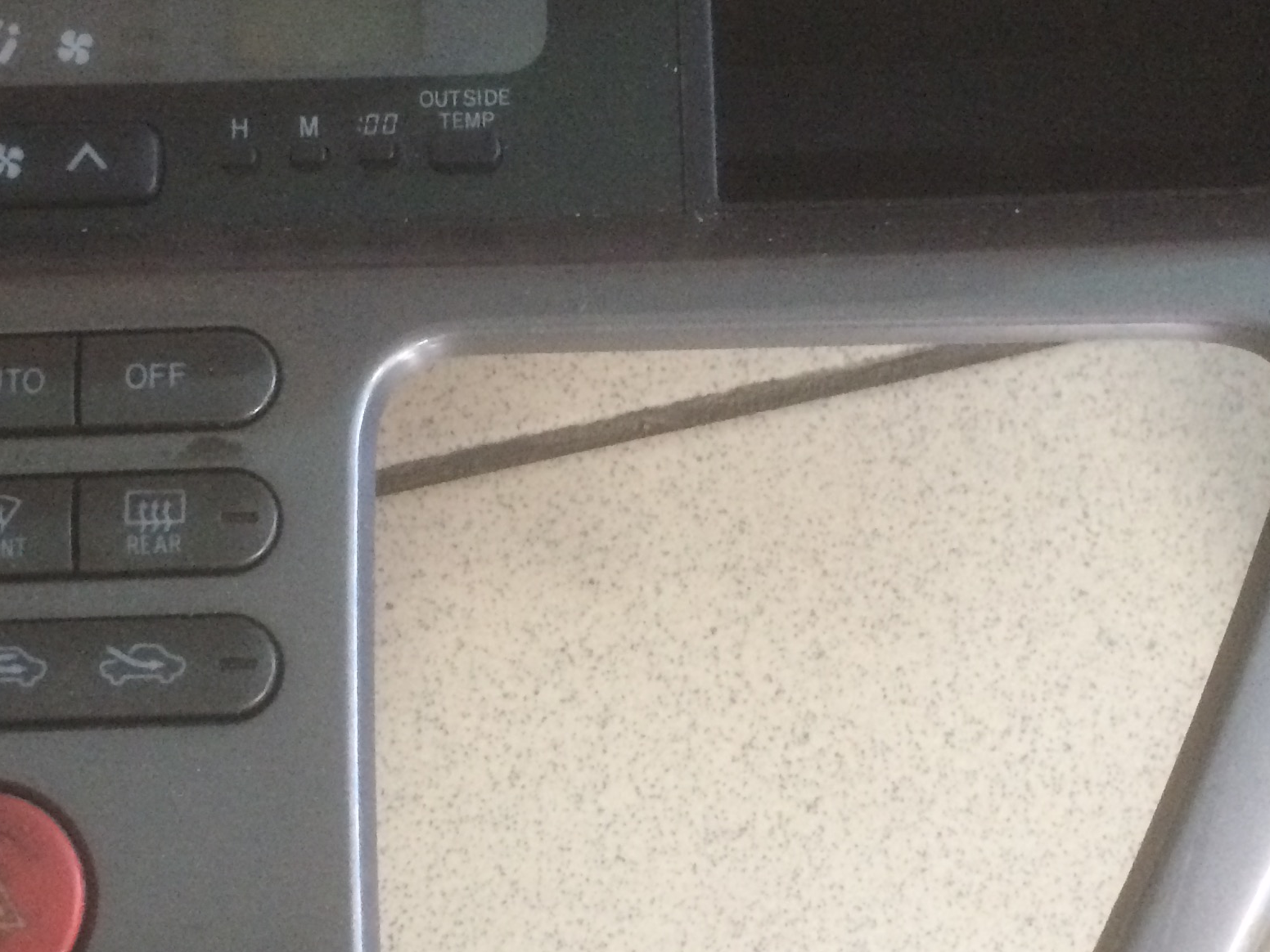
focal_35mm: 61
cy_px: 543
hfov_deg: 31.6
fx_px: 2238
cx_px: 521
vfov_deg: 24.0
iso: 250
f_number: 2.2
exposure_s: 1/25
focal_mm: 4.15
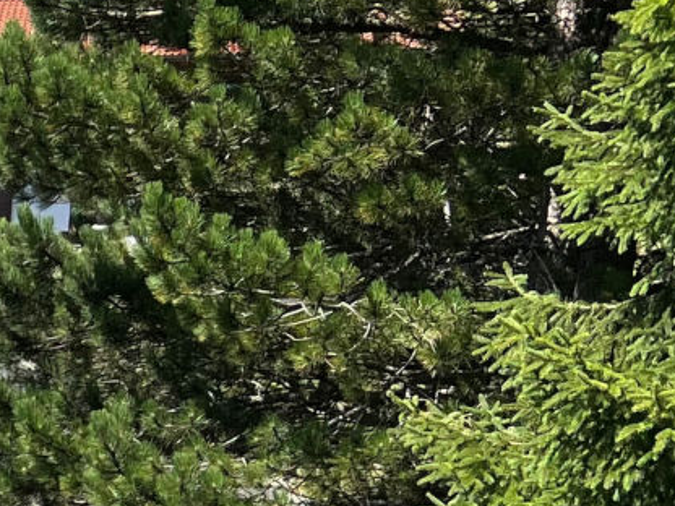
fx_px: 2496
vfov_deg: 10.9
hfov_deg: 13.2
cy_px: 858
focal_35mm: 128
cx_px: -691
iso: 50
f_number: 1.5
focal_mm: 5.7
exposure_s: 1/2994
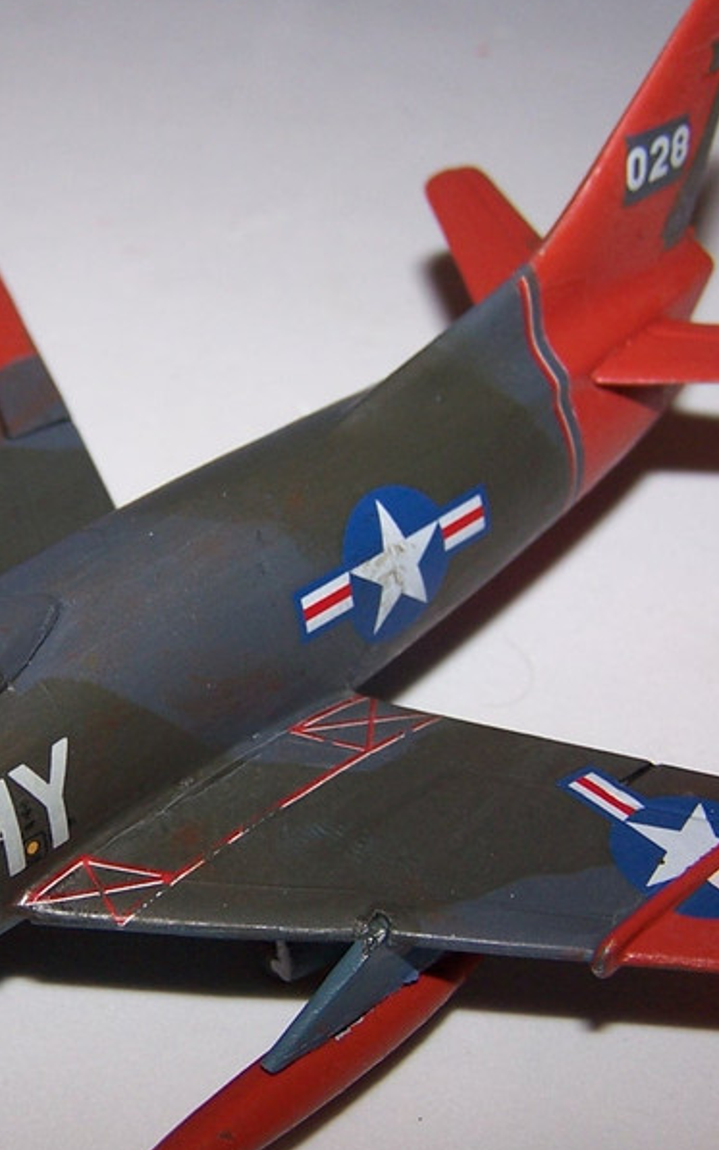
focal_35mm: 72
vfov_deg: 28.5
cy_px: 668
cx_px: 165
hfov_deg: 18.0
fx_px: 2258
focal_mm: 6.3
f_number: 2.8
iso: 80
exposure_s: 1/60
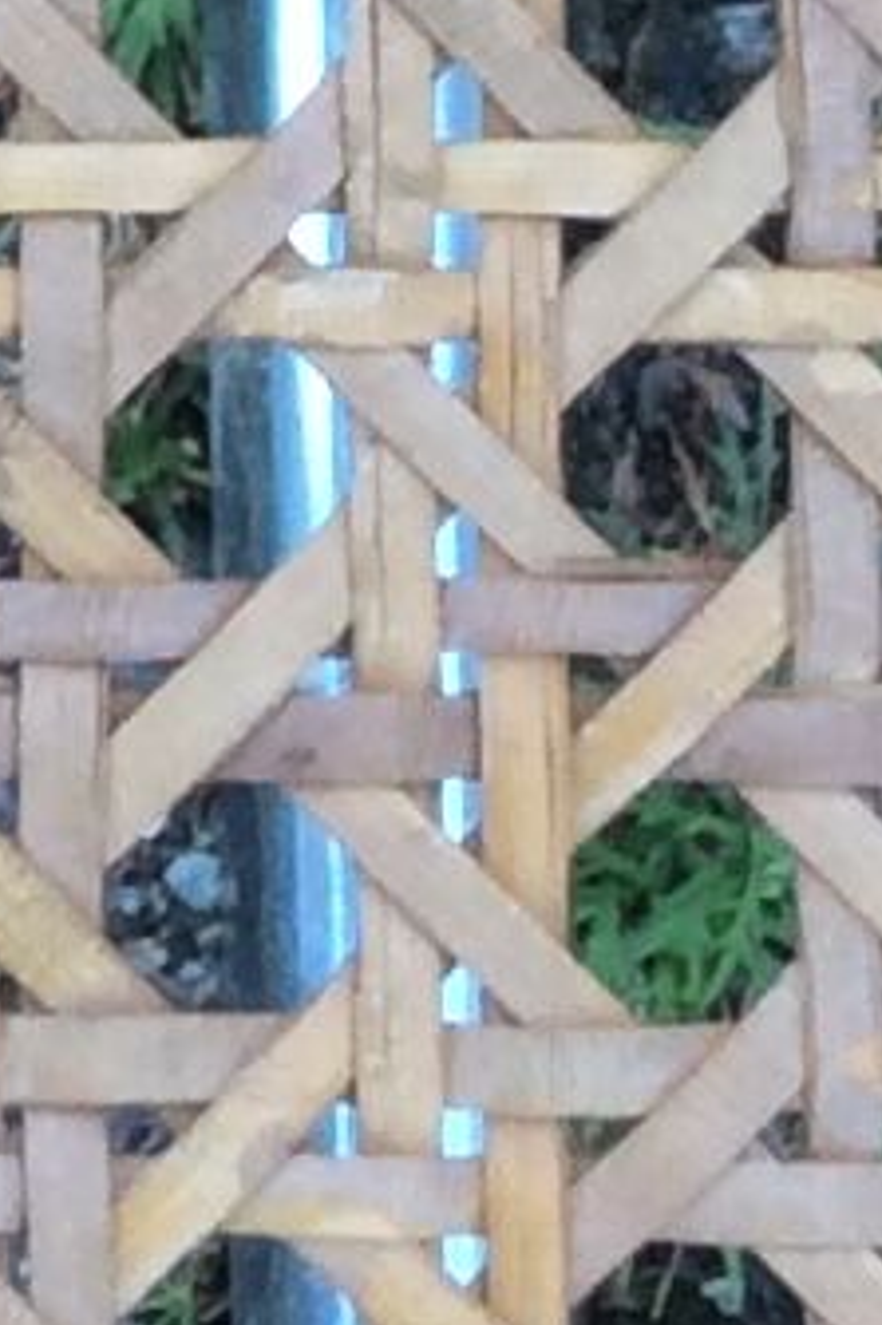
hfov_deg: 5.1
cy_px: -613
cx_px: -1479
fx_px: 9454
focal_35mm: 257
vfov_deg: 7.9
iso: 32
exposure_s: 1/50
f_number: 2.4
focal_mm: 3.3
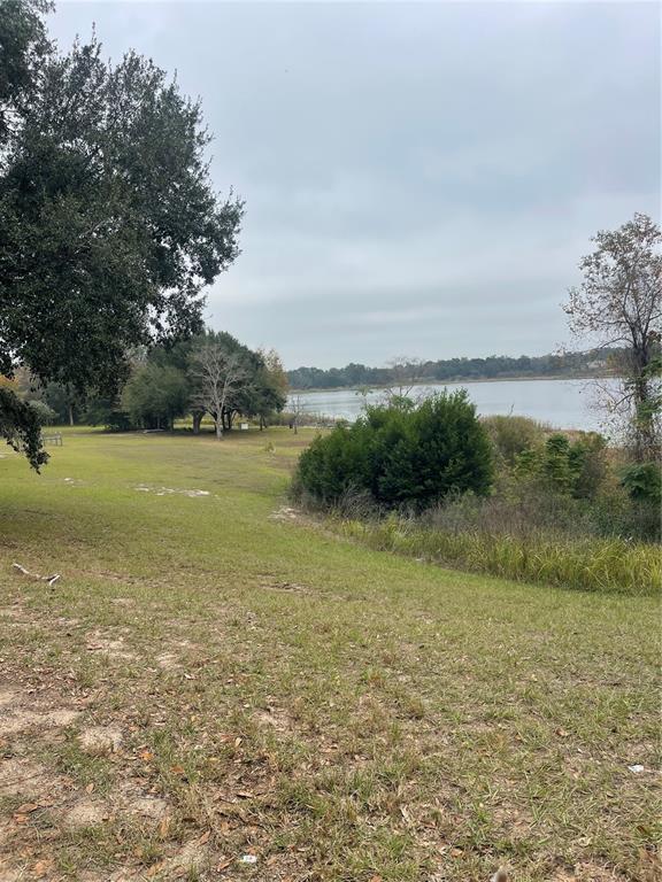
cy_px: 441
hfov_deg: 54.9
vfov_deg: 69.4
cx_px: 331
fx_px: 637
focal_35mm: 25
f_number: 1.6
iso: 32
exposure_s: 1/1667
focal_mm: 5.1
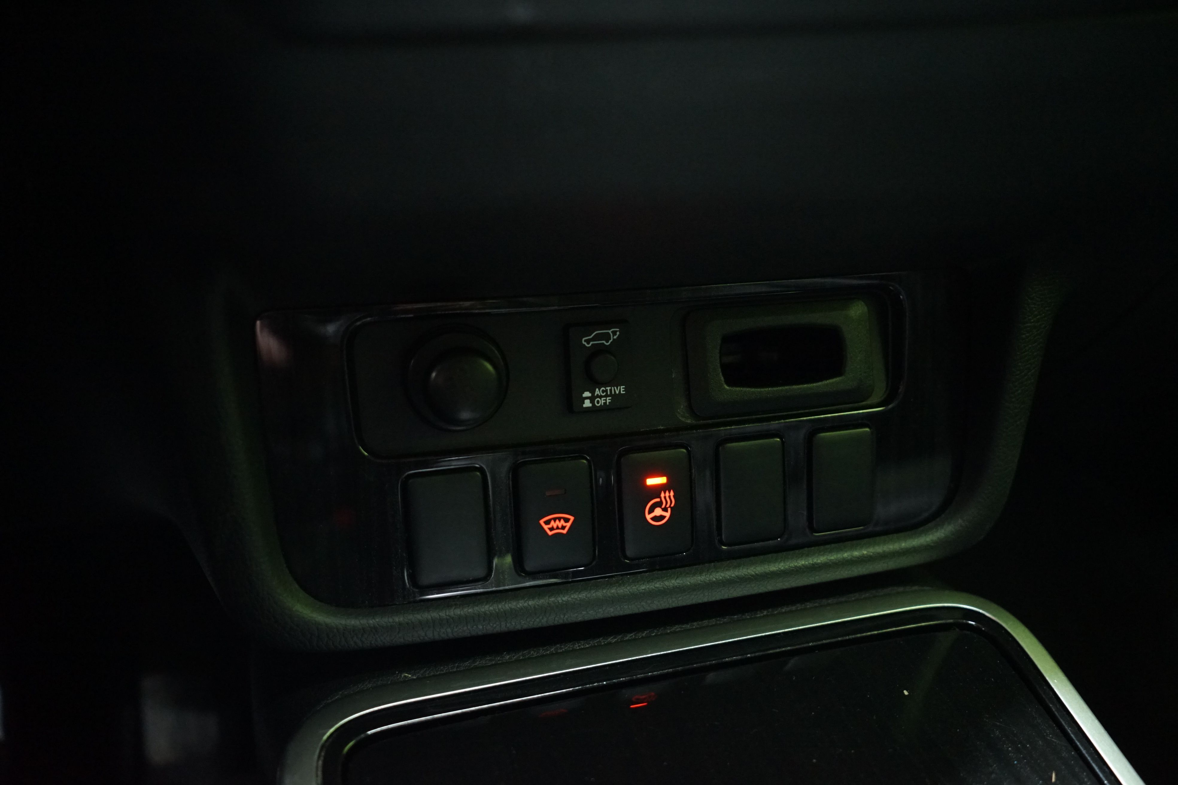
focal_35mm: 31
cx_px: 589
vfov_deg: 42.3
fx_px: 1014
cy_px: 392
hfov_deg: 60.3
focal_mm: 31
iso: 4000
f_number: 4
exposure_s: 1/20
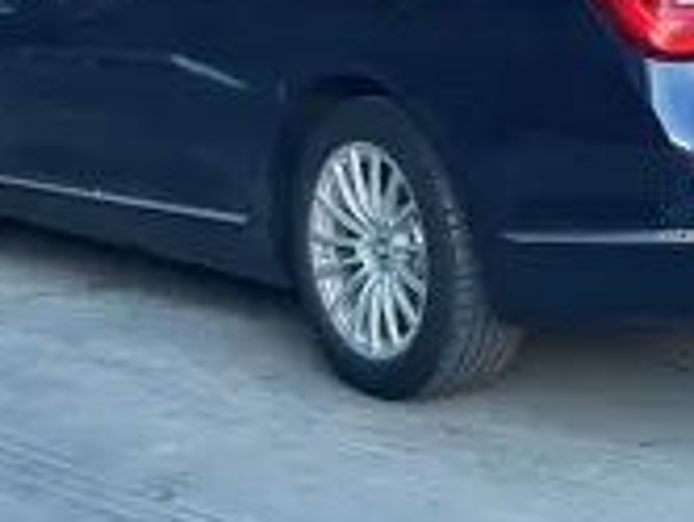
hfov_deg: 18.7
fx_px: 2088
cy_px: 167
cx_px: 523
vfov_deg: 14.2
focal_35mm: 104
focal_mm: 6.86
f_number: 1.78
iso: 80
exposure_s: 1/184
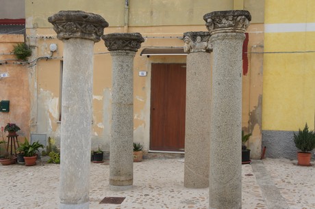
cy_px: 104
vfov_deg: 30.8
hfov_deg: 45.0
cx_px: 158
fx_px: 380
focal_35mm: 44
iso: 200
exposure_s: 1/250
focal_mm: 29
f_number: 8
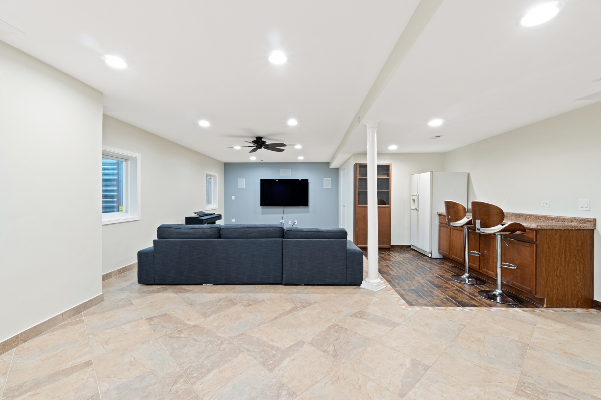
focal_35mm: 15
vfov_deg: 77.3
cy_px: 200
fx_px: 250
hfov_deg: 100.4
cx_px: 300
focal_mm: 10
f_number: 9
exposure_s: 8
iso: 100
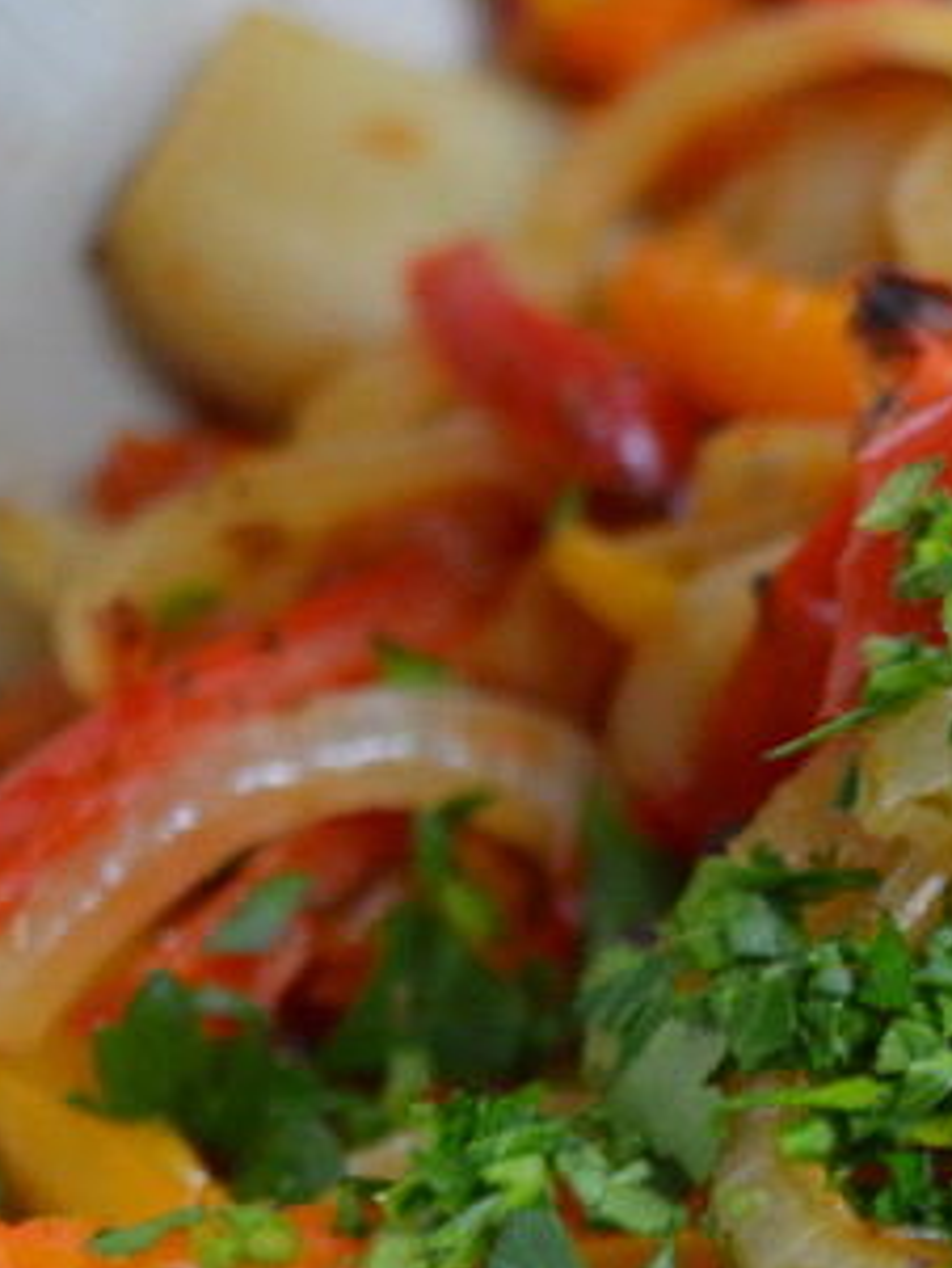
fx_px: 7182
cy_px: 952
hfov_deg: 7.2
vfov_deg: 10.1
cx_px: 2089
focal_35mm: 196
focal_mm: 40
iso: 560
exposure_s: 1/60
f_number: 3
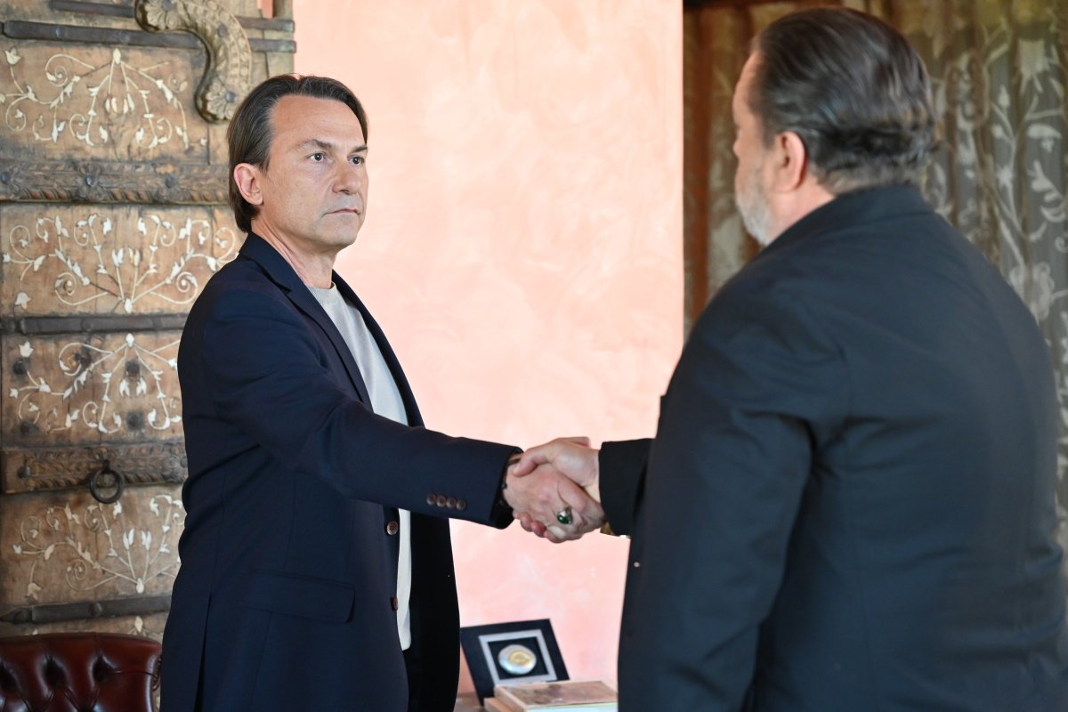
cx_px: 534
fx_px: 2551
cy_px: 356
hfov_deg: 23.6
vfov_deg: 15.9
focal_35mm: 86
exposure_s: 1/250
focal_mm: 86
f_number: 4
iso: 2500
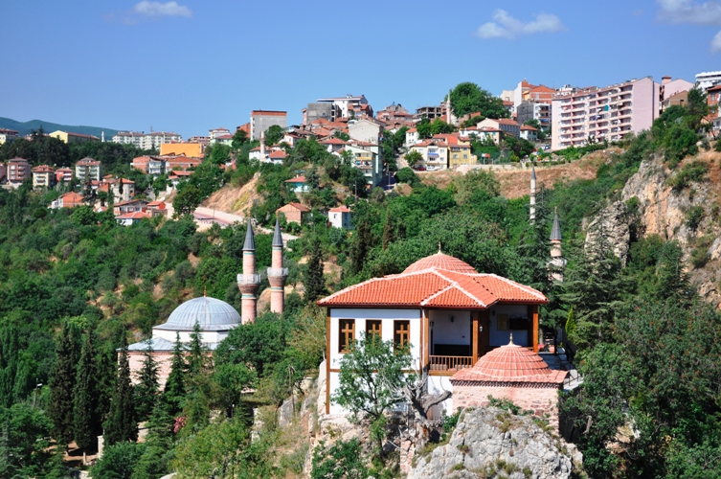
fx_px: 1320
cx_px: 360
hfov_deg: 30.5
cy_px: 240
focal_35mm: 66
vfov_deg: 20.6
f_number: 5.3
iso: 220
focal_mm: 44
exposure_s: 1/1500
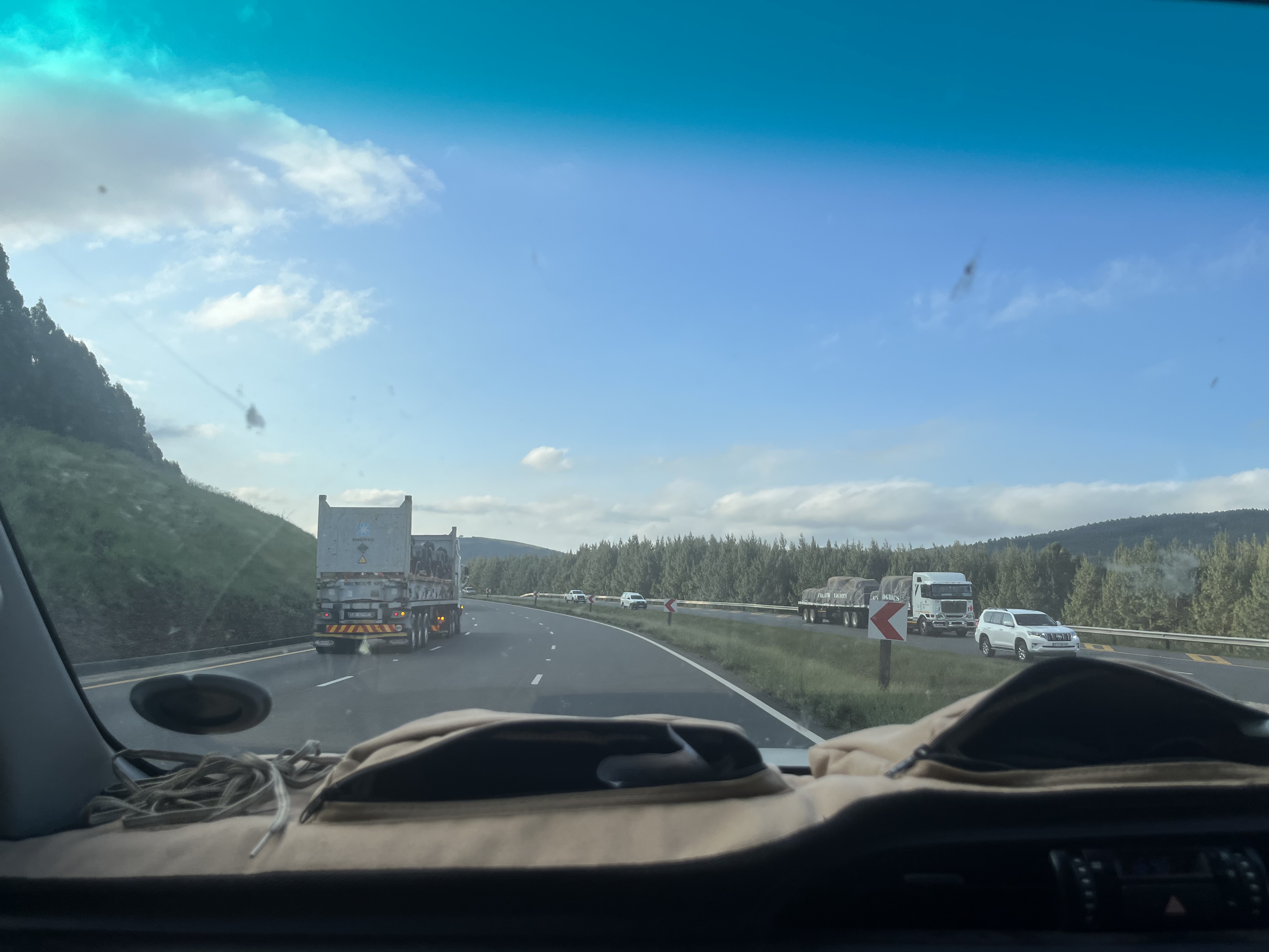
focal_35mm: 26
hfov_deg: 67.3
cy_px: 476
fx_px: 953
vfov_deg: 53.1
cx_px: 634
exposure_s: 1/2358
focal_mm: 5.1
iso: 50
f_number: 1.6
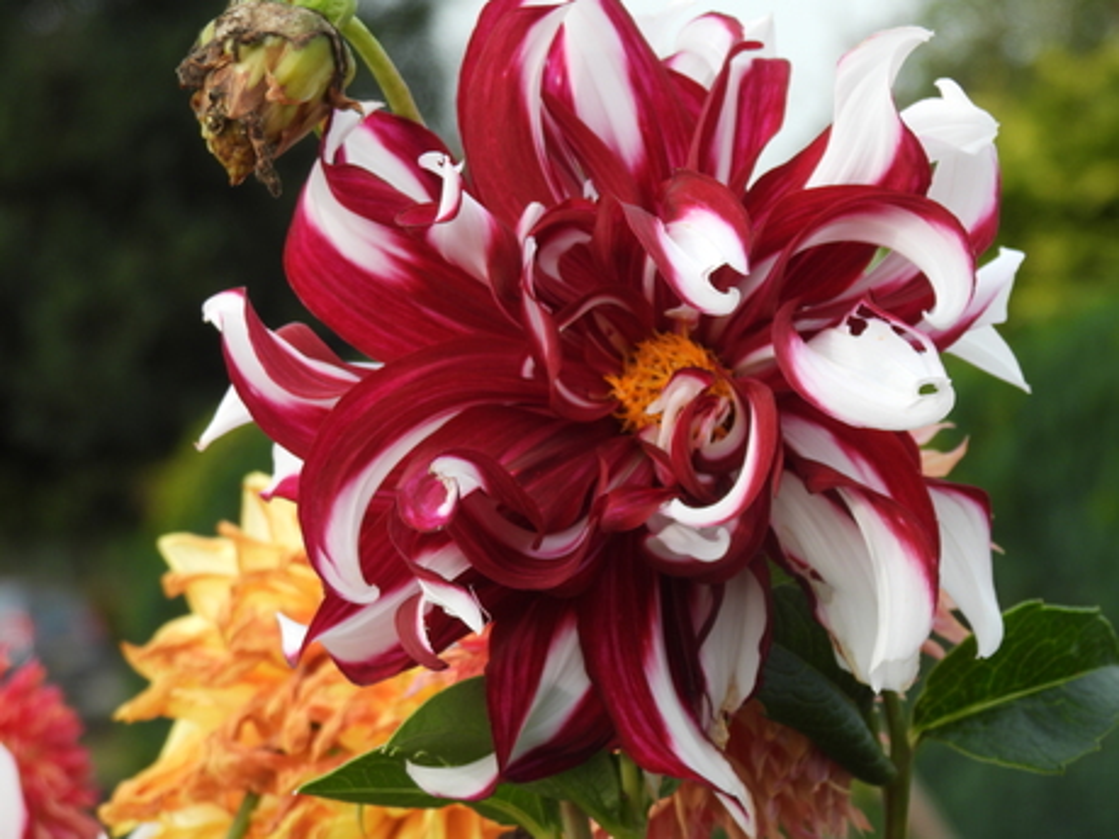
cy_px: 420
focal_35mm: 185
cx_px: 560
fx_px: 5980
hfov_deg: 10.7
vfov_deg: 8.0
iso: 100
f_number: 4.5
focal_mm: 33
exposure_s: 1/200
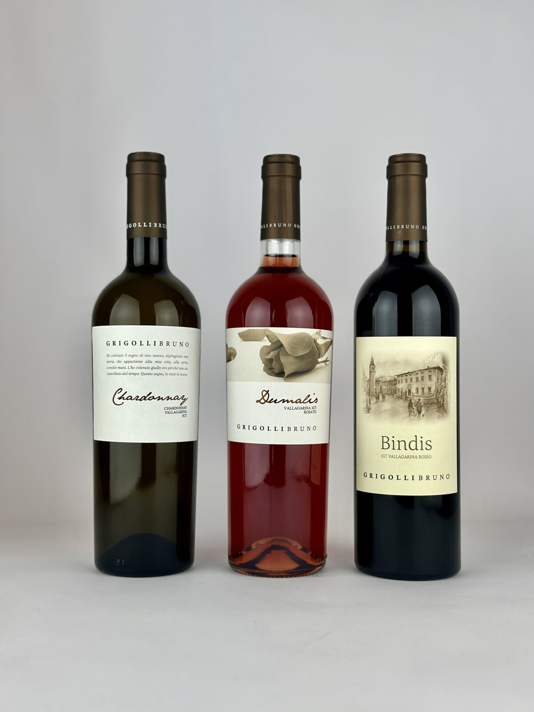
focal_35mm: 48
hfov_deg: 30.3
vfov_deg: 39.7
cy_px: 356
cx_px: 267
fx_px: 987
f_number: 1.78
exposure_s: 1/767
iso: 80
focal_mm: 6.86
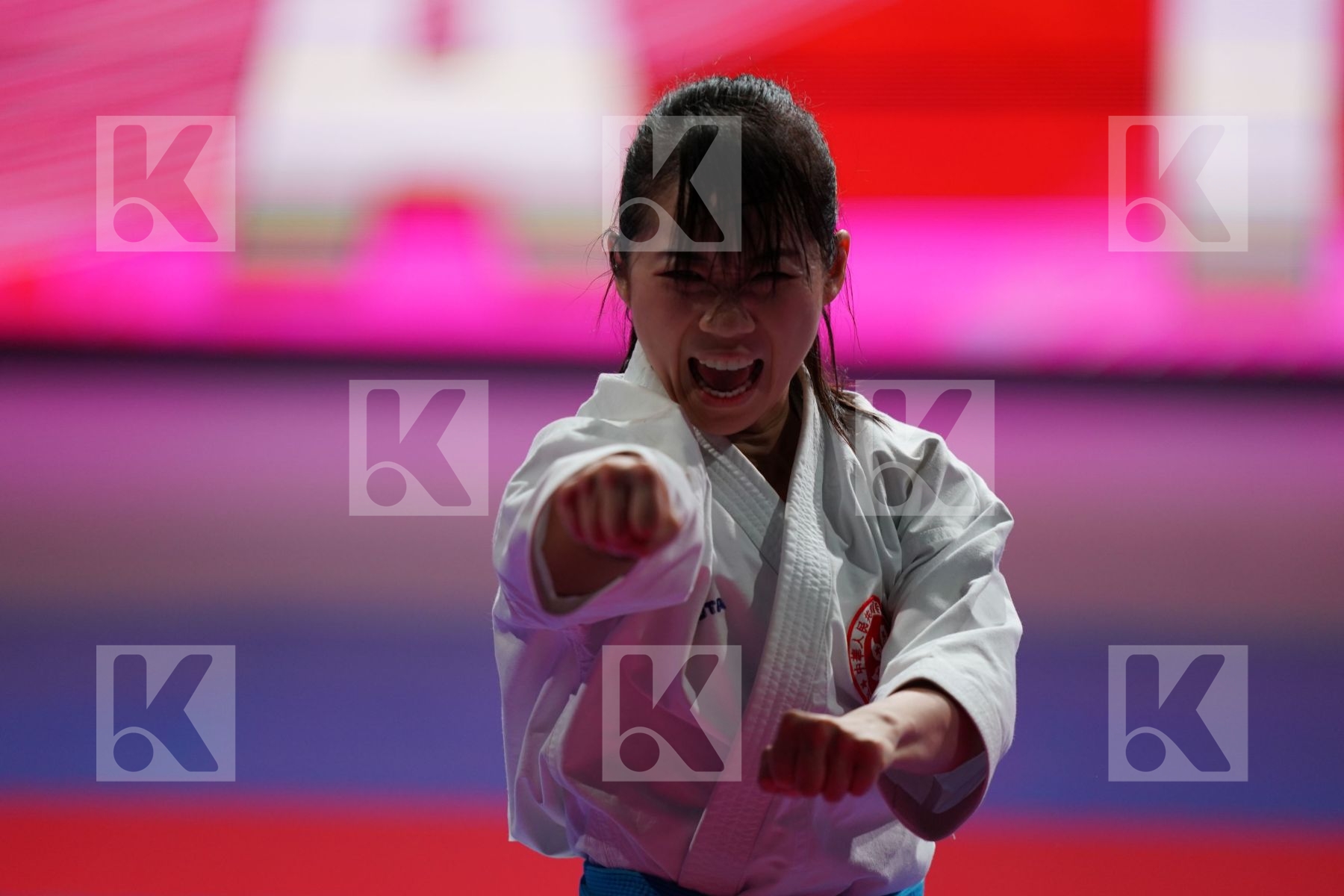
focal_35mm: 400
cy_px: 448
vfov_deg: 3.4
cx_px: 672
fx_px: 14932
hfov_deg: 5.2
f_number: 2.8
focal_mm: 400
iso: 1250
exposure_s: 1/500
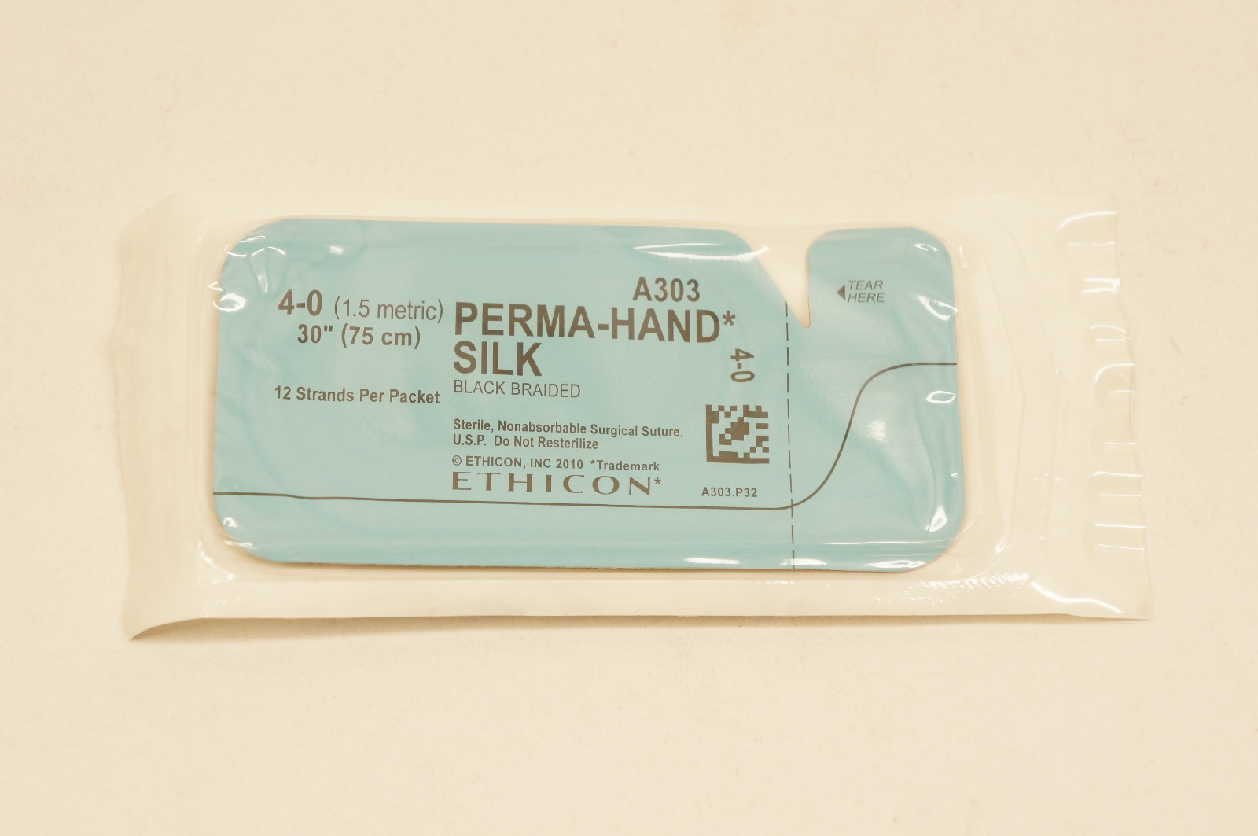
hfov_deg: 24.6
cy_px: 418
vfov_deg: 16.5
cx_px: 629
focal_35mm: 82
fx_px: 2880
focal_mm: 55
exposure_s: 1/80
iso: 400
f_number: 6.3
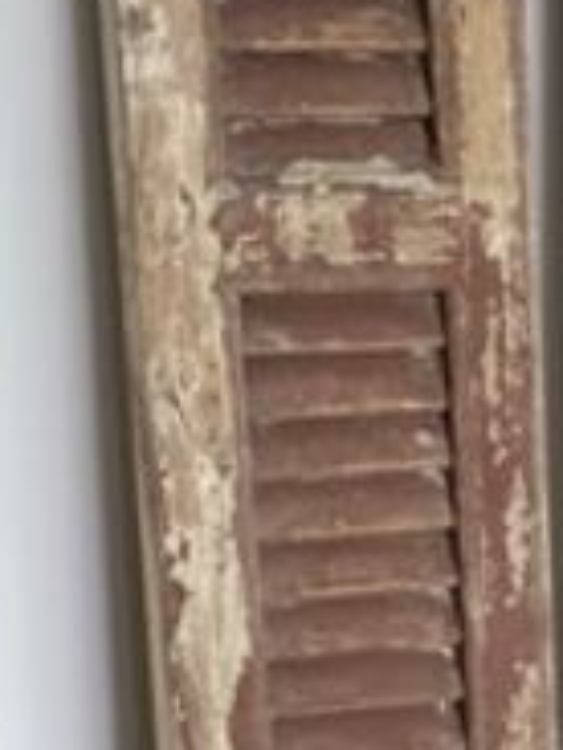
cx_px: 383
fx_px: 2450
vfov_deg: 16.8
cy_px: 852
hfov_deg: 13.1
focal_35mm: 113
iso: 80
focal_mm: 4.25
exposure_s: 1/100
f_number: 1.8
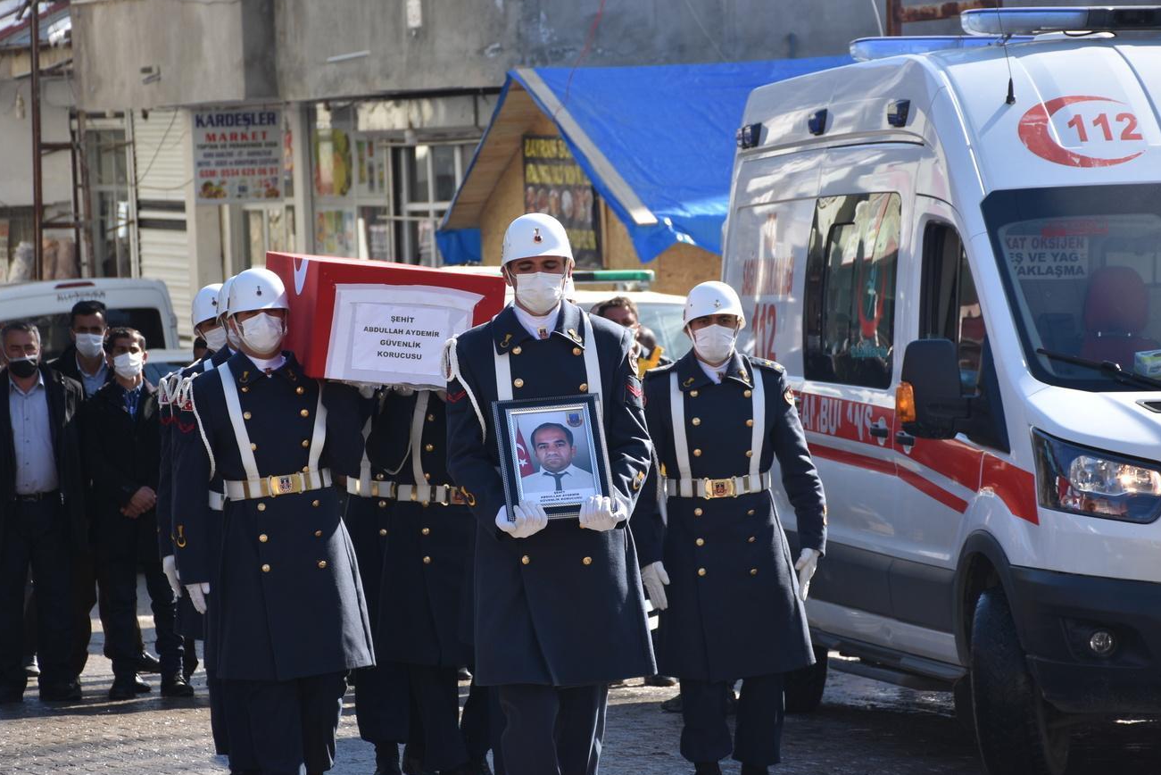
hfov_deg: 12.4
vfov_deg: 8.3
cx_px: 509
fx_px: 5354
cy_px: 405
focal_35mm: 166
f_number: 5.3
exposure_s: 1/250
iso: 100
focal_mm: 90
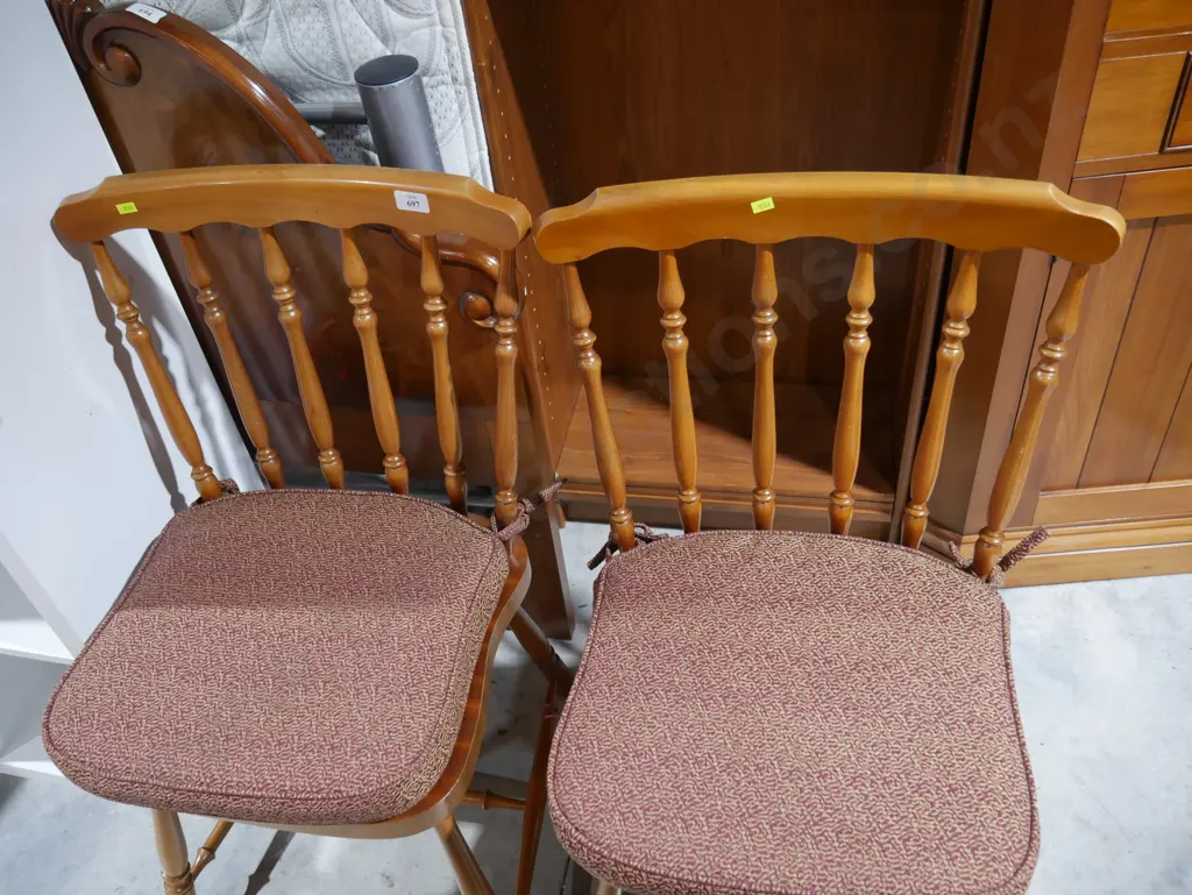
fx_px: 965
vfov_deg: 49.8
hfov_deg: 63.4
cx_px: 596
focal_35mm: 28
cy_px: 448
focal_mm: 14
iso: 1000
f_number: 3.5
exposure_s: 1/60
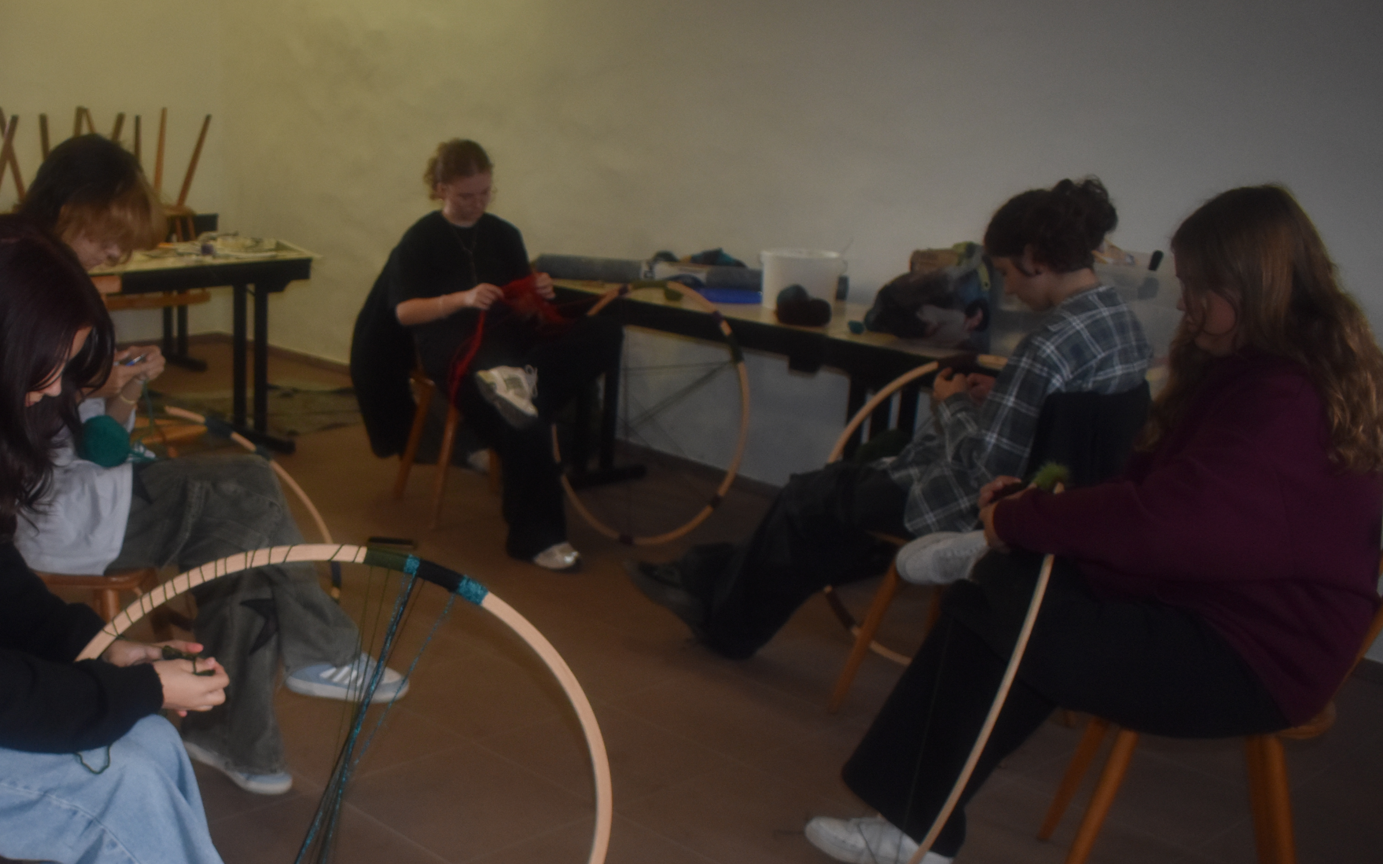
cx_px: 360
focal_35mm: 41
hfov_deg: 46.6
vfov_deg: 30.8
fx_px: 1545
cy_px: 638
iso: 800
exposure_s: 1/200
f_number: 3.5
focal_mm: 18
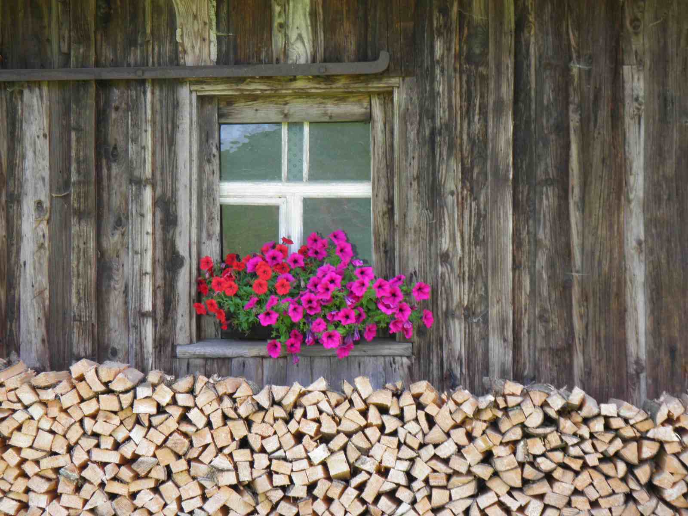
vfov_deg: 18.4
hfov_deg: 24.4
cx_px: 344
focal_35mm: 80
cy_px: 258
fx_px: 1590
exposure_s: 1/50
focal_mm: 14.4
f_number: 3.9
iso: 50
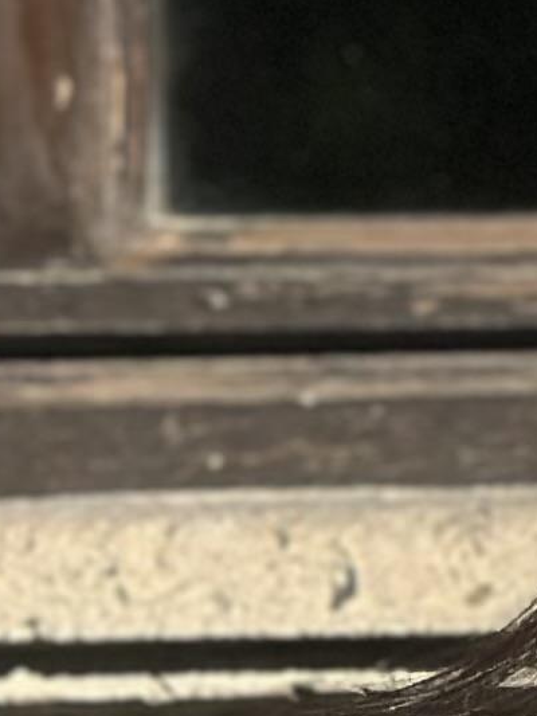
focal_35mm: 363
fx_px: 7505
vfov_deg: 5.4
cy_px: 1326
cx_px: 1436
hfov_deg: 4.0
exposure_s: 1/4566
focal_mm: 6.86
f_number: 1.78
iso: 80
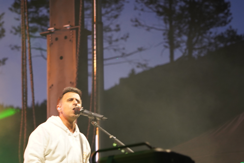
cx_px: 81
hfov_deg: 12.3
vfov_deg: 8.2
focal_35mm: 167
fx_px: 1132
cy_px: 119
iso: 1600
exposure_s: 1/160
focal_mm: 105
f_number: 4
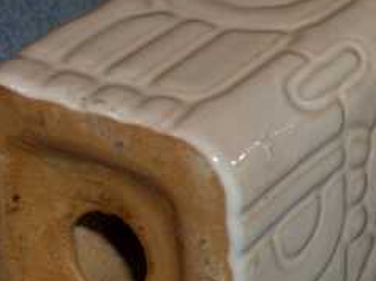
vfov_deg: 7.1
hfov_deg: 9.4
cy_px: 161
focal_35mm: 210
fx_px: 2279
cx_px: 401
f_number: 4.3
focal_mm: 16.3
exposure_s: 1/60
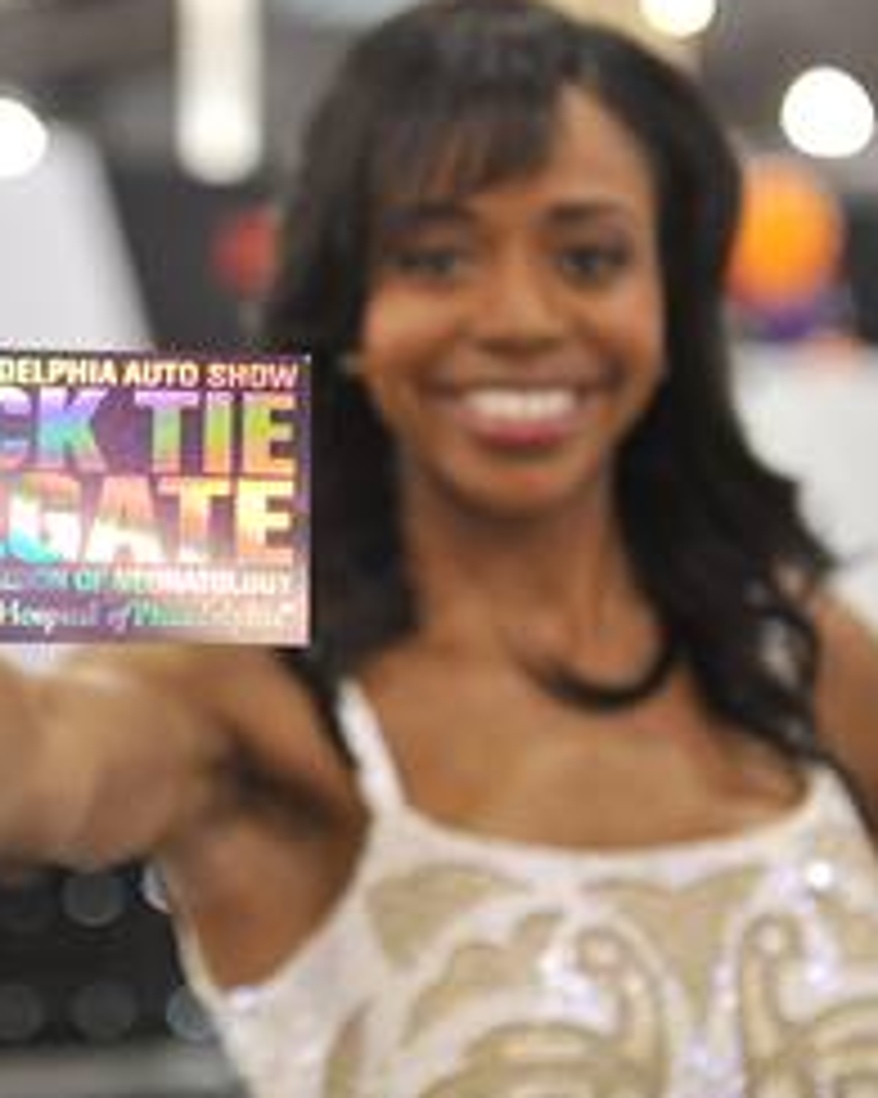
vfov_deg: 13.0
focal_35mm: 148
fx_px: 4810
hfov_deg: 10.4
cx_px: 108
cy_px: 513
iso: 640
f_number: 3.2
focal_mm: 70
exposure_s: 1/60
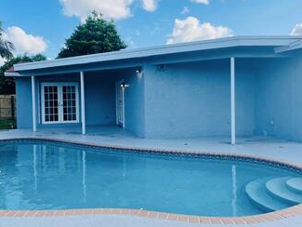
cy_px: 107
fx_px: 279
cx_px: 125
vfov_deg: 44.2
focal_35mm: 32
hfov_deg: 56.5
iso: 32
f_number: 1.6
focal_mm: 4.2
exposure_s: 1/2132
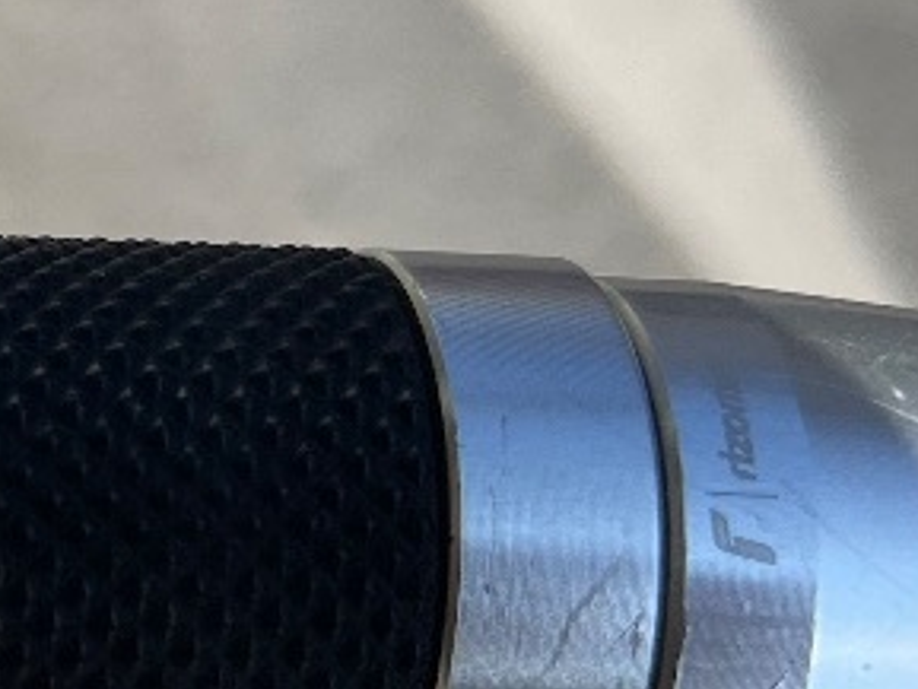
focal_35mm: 115
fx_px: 3051
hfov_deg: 14.6
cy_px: 387
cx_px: -829
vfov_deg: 12.9
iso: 50
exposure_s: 1/2695
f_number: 1.5
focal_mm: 5.7
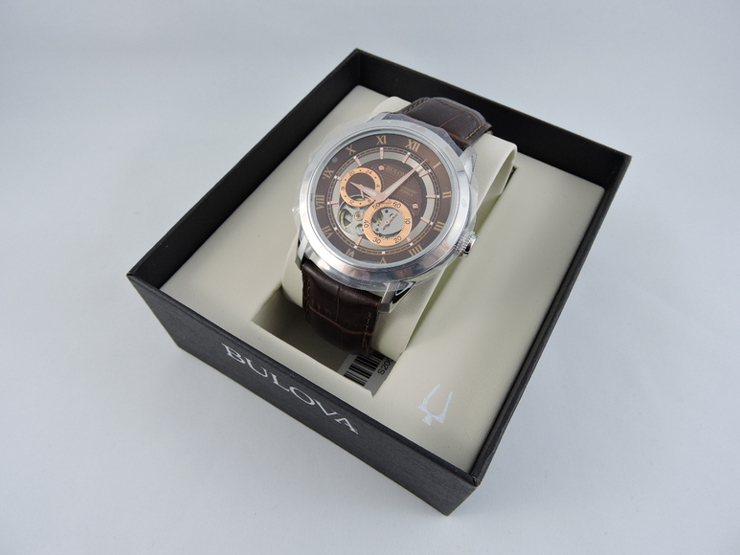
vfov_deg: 56.8
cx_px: 370
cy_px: 278
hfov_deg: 71.6
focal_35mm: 24
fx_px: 513
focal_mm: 4.3
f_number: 3.3
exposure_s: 1/50
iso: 100
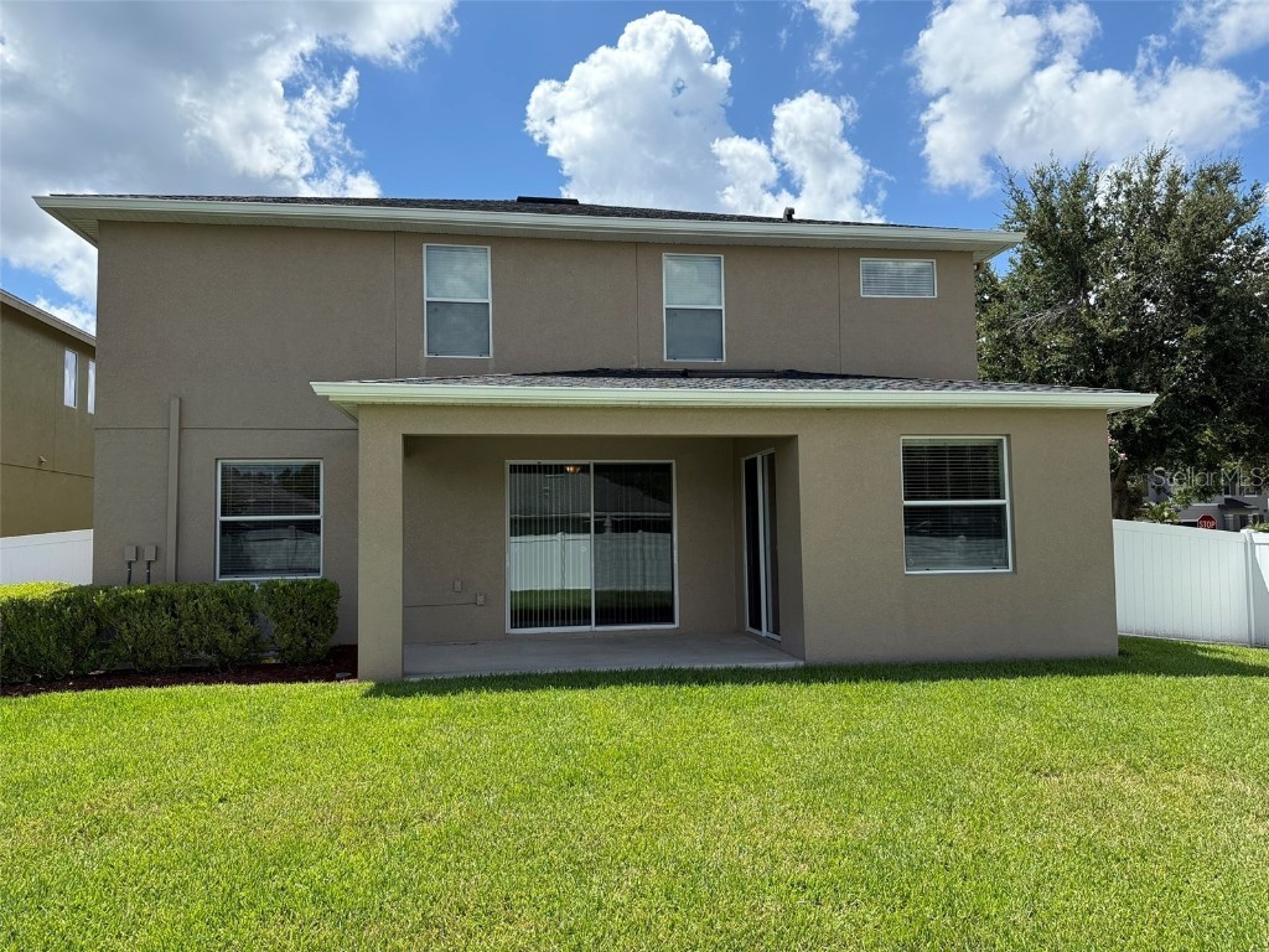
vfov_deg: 56.8
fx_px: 880
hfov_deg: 71.6
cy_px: 476
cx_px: 634
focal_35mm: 24
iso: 100
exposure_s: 1/4673
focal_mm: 6.76
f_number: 1.78
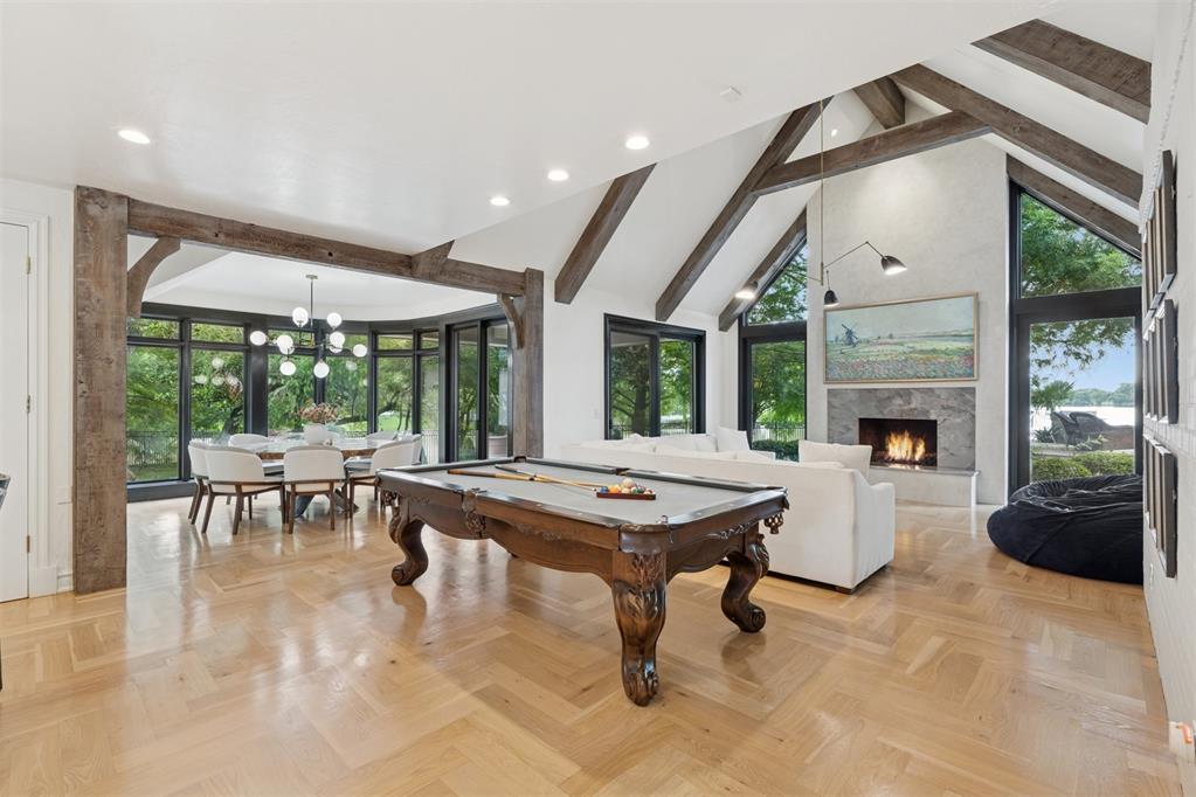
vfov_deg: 73.7
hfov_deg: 96.7
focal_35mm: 16
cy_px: 398
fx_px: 532
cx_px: 598
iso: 200
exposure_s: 1/8
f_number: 10
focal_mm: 16
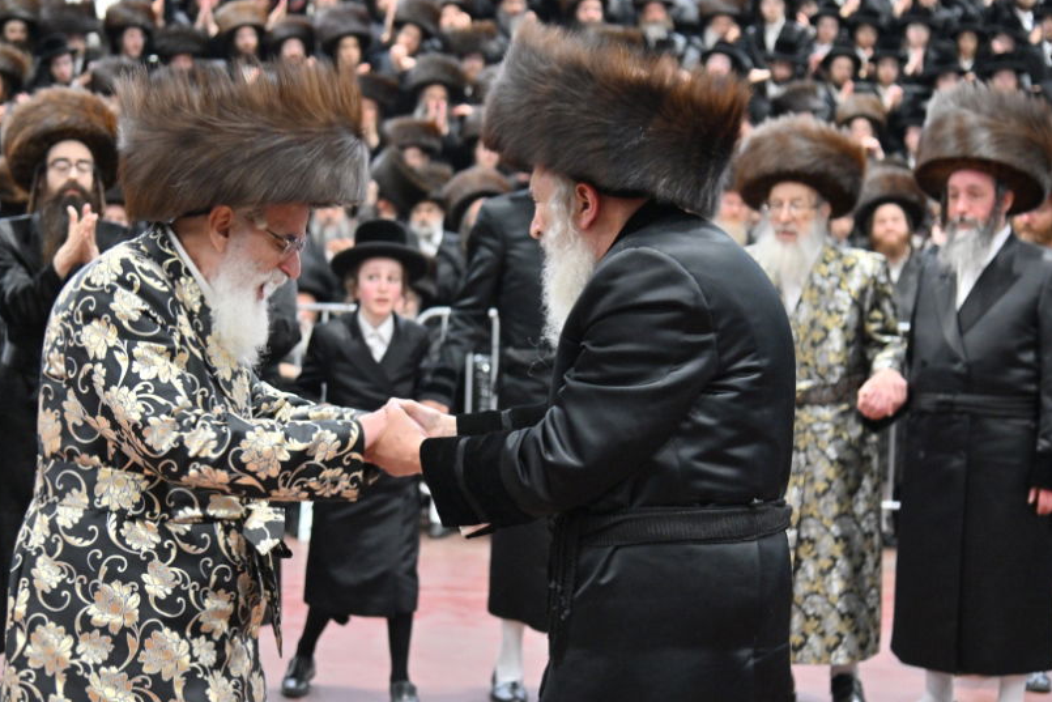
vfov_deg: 19.5
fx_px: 2046
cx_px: 461
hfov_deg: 28.8
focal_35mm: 70
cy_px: 301
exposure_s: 1/160
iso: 1600
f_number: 4
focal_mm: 55
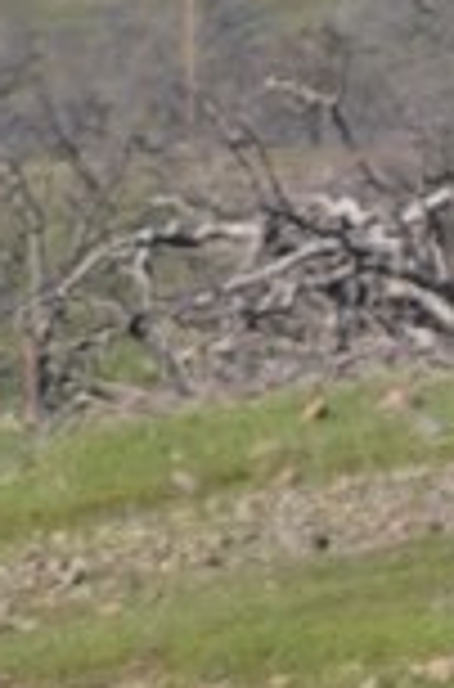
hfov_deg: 3.9
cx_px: -919
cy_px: 924
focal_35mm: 341
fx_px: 6494
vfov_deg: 6.0
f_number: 8
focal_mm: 32
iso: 125
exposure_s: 1/250
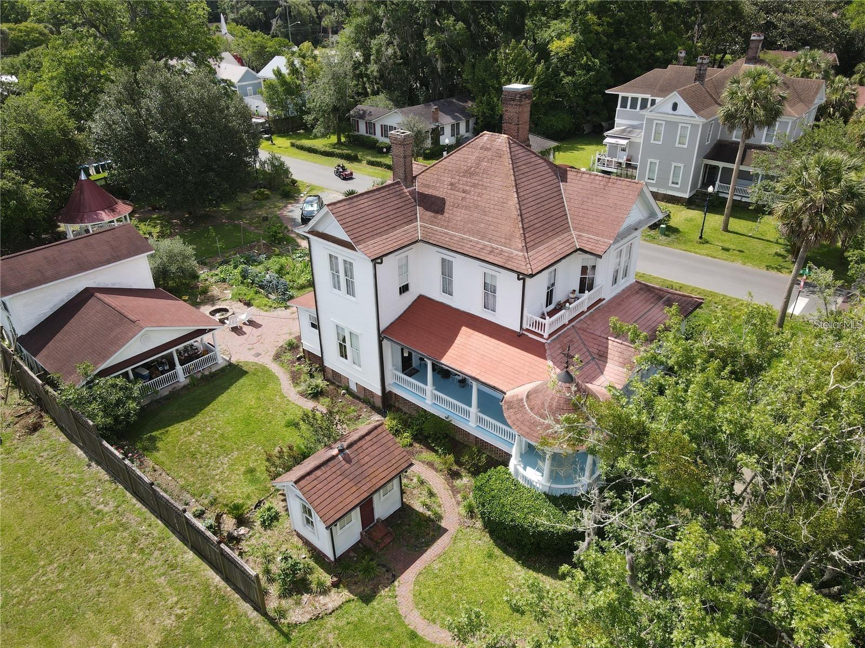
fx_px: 600
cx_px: 432
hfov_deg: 71.6
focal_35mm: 24
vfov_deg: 56.8
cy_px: 324
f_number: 2.8
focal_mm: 4.5
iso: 100
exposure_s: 1/400
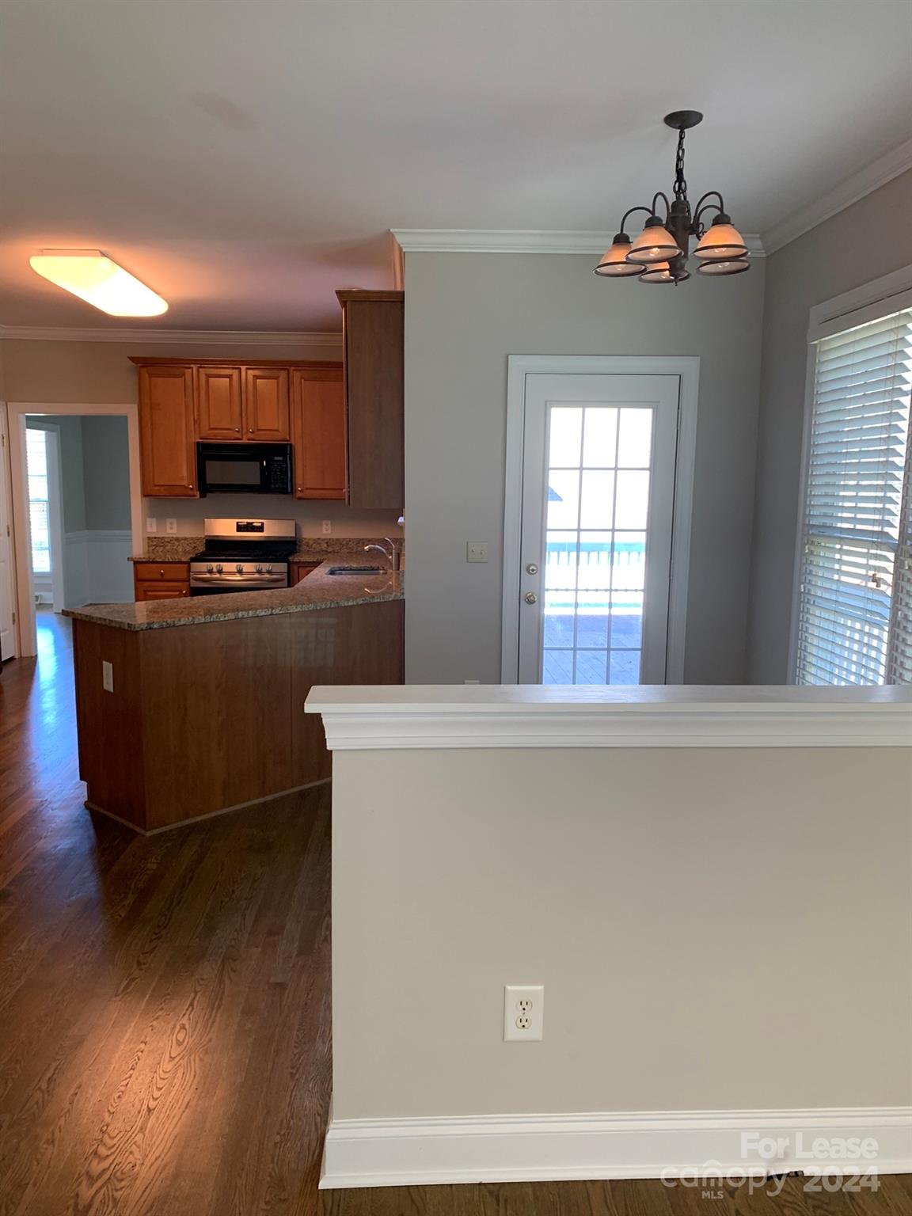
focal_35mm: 26
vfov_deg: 67.3
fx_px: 913
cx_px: 456
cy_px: 608
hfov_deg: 53.1
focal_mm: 4.25
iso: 100
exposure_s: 1/60
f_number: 1.8
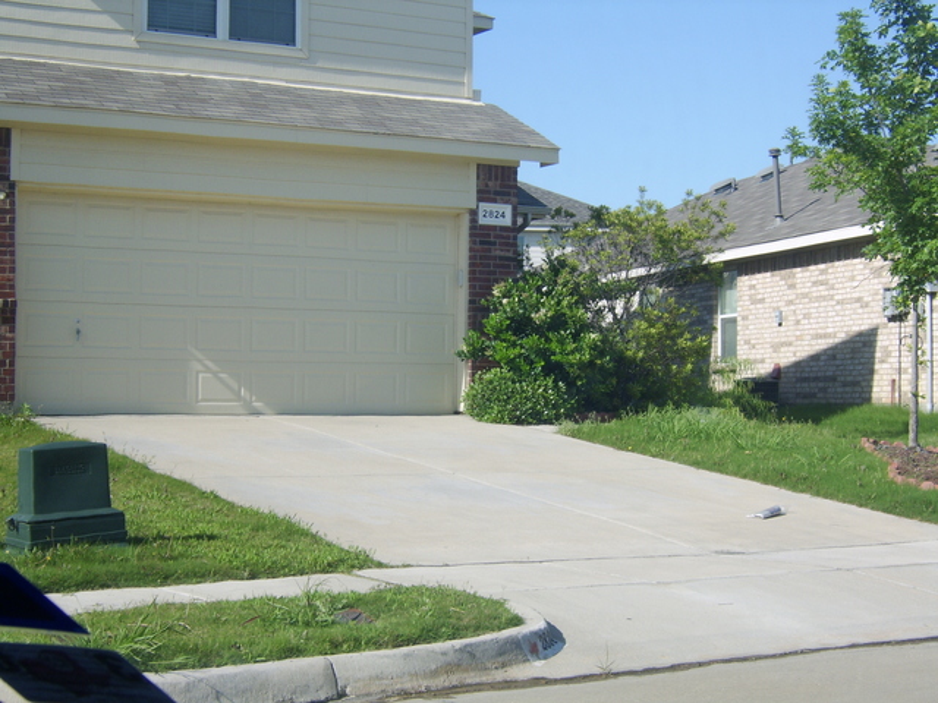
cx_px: 469
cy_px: 352
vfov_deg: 27.0
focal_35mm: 54
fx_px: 1463
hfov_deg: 35.5
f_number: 6.7
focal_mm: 14.04
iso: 71
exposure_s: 1/148
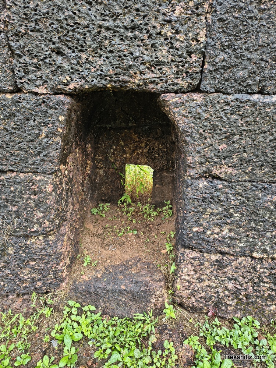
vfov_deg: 71.6
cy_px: 184
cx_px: 138
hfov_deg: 56.8
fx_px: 255
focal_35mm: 24
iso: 131
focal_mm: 5.56
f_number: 1.8
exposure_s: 1/100
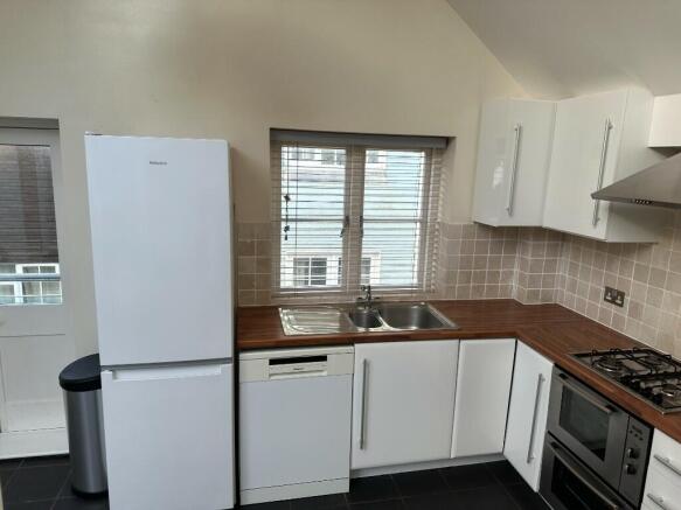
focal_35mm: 24
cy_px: 255
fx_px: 472
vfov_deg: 56.8
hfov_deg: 71.6
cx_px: 340
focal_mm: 6.86
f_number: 1.78
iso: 64
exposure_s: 1/140
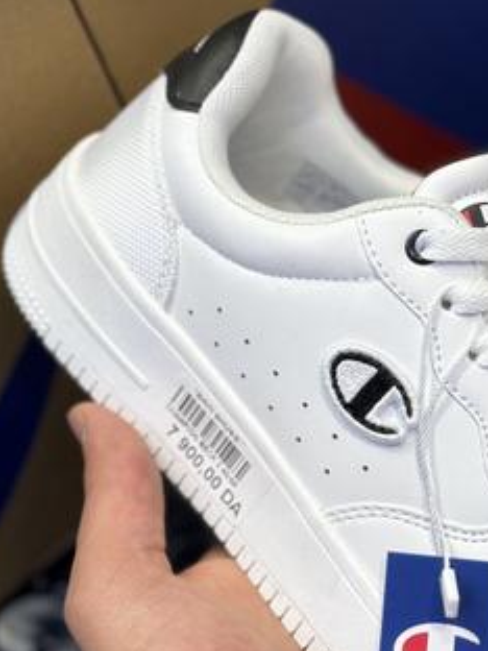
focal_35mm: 93
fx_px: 1748
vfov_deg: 21.1
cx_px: 420
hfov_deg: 15.7
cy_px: 290
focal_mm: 6.76
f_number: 1.78
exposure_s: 1/351
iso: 80
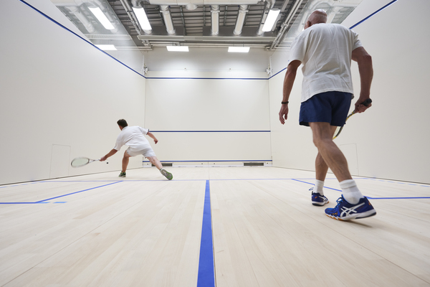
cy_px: 144
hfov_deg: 104.3
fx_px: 167
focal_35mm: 14
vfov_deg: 81.2
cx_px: 215
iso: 800
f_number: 5.6
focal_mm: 14
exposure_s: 1/160
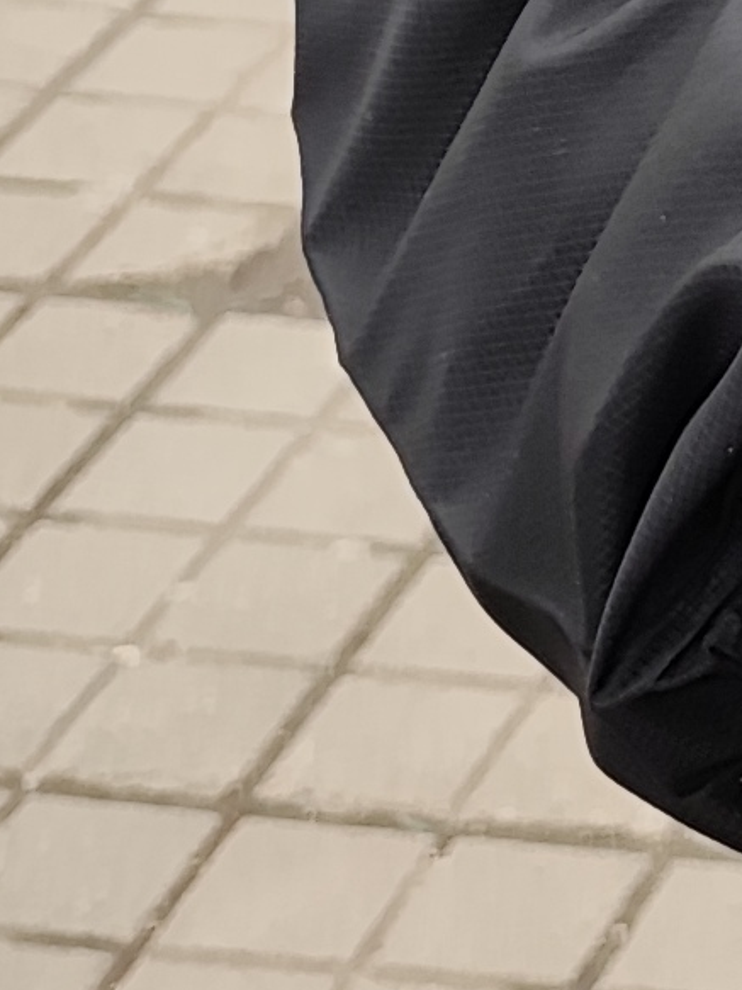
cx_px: 2279
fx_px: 4603
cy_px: -1049
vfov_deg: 11.1
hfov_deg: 7.9
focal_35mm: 161
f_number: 1.65
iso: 50
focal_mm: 6.19
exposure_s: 1/292
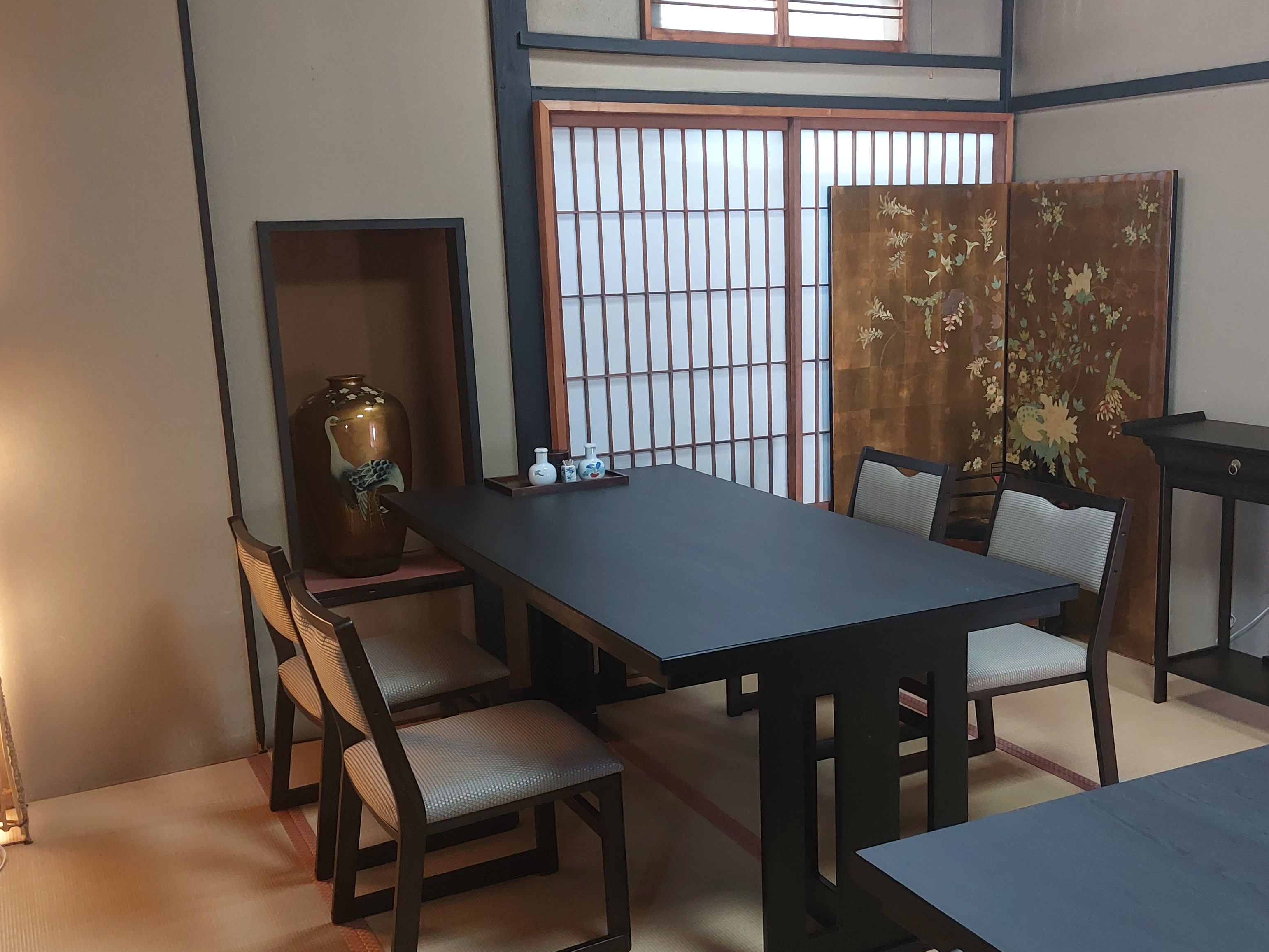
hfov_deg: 51.2
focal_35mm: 36
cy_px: 535
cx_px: 731
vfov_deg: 39.6
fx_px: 1320
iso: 400
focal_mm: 5.23
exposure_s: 1/33
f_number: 1.8
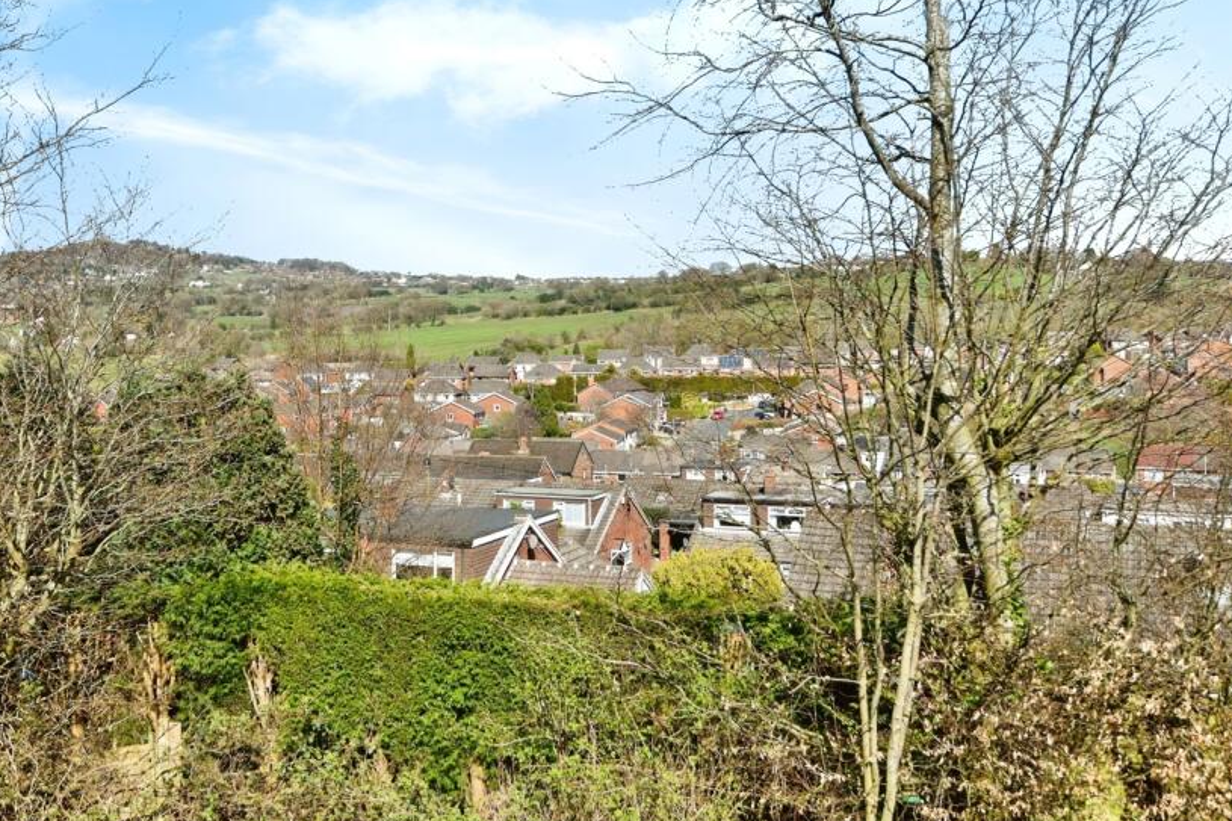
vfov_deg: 30.4
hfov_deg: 44.2
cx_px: 479
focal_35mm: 44
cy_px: 339
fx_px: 1505
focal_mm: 35
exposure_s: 1/1600
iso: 400
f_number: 7.1
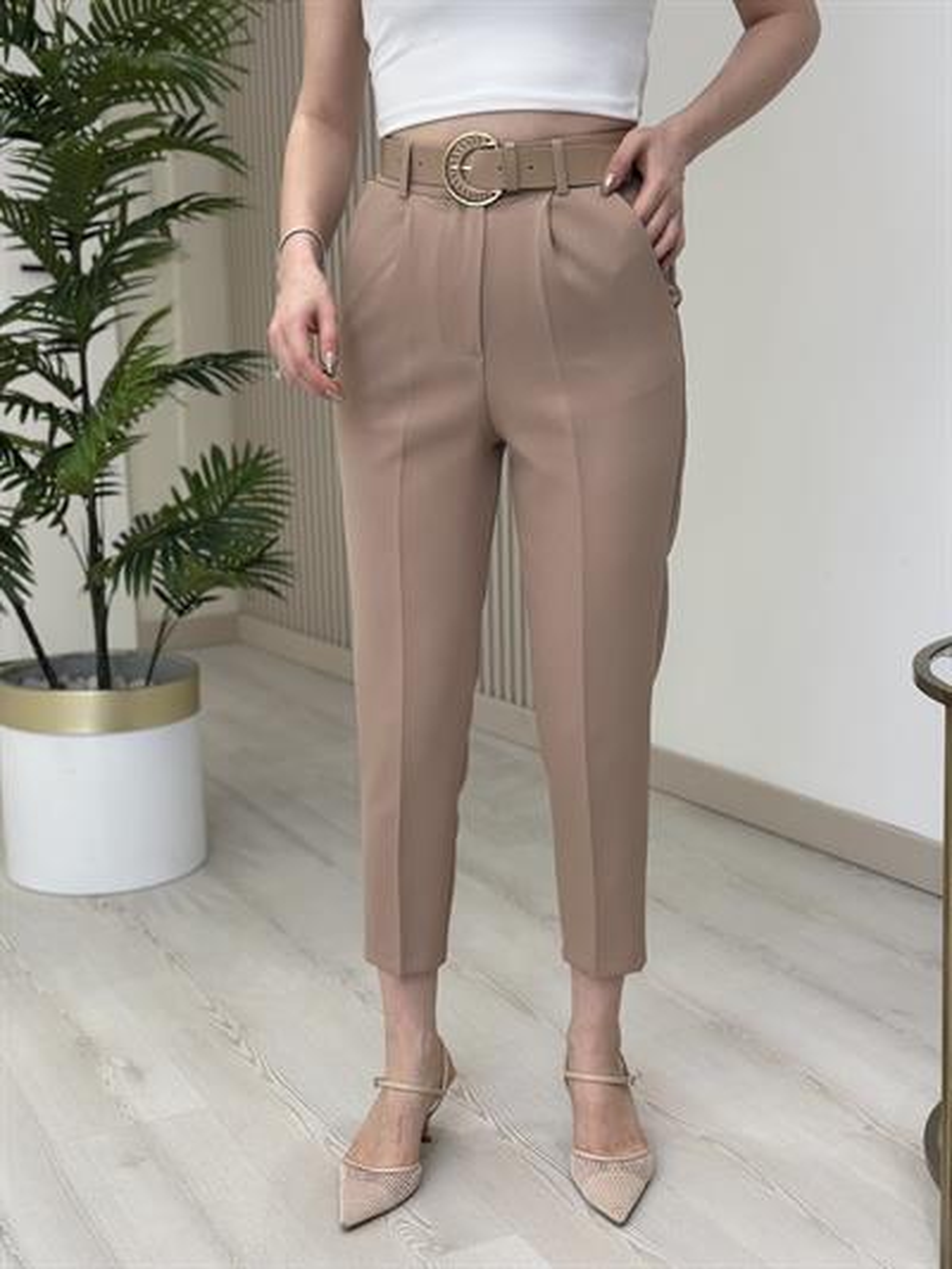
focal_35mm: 48
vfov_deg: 39.6
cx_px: 476
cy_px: 634
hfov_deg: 30.3
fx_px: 1759
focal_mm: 6.86
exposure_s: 1/285
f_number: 1.78
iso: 80
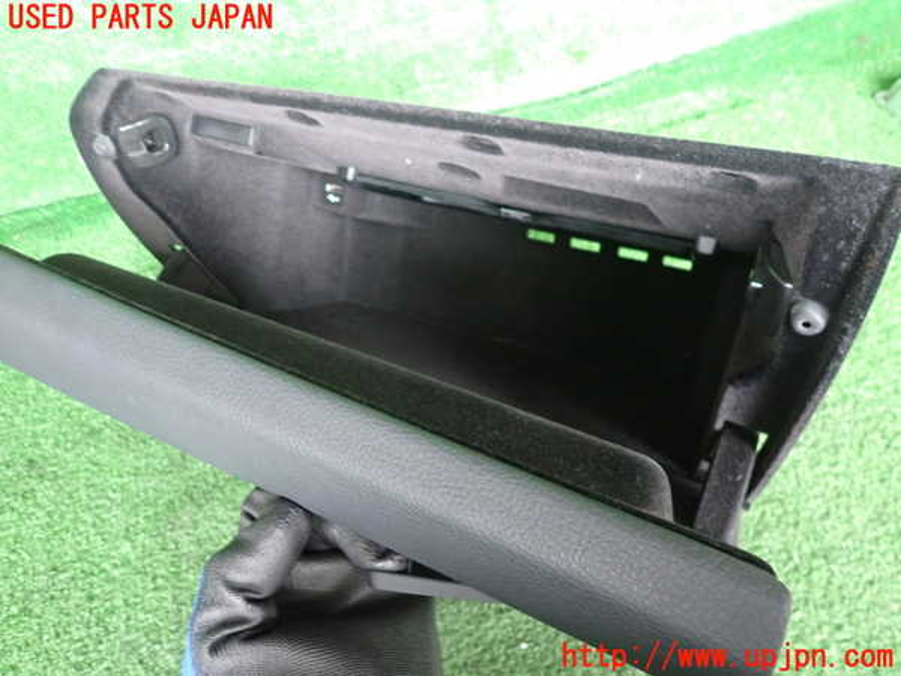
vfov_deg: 54.9
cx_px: 450
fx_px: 651
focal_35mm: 25
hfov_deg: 69.4
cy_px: 338
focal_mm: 4.5
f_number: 2
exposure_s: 1/30
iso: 640
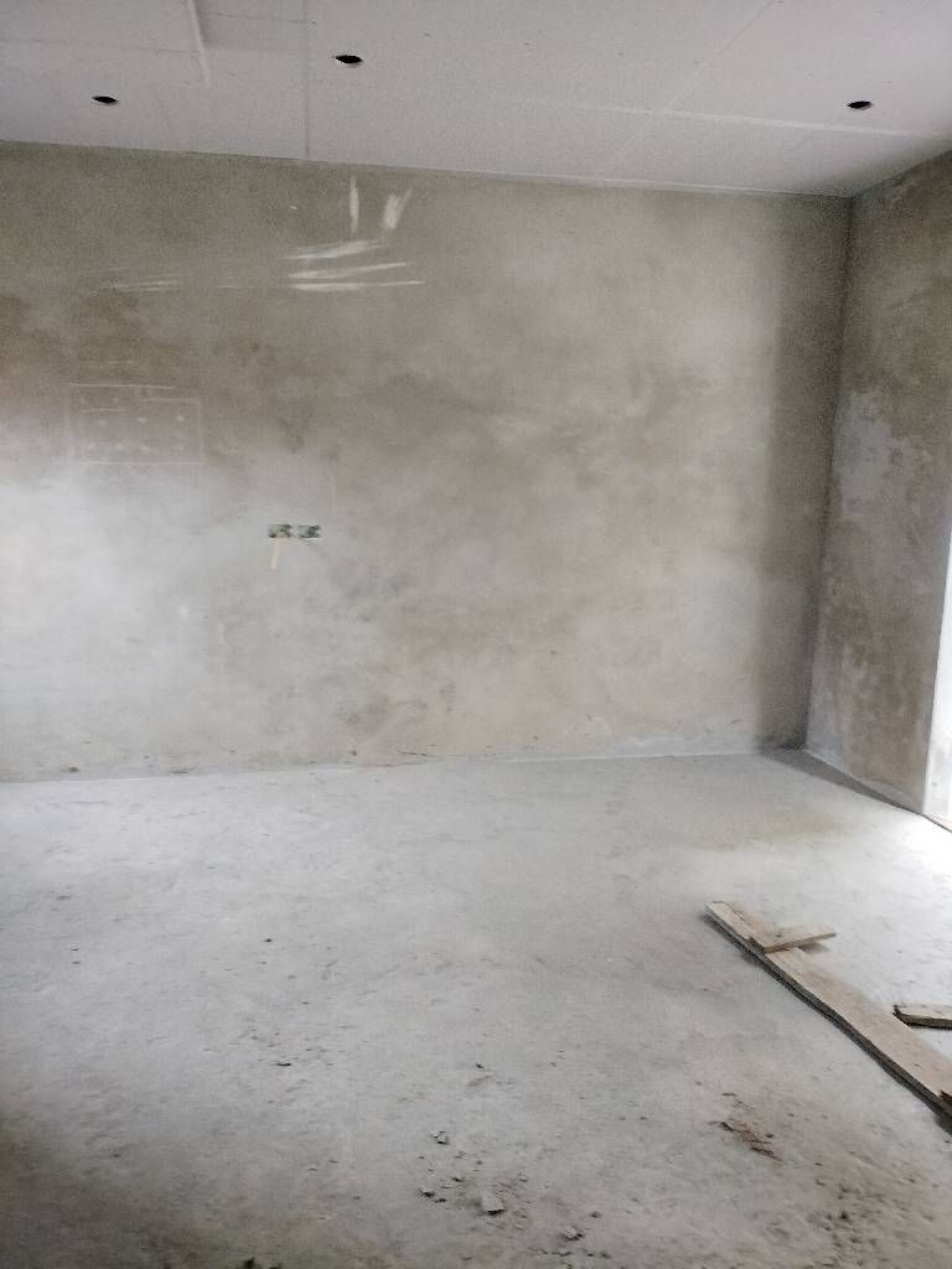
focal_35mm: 27
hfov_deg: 51.4
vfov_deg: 65.3
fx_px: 990
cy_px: 634
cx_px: 476
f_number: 1.7
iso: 709
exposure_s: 1/60
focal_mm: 4.71
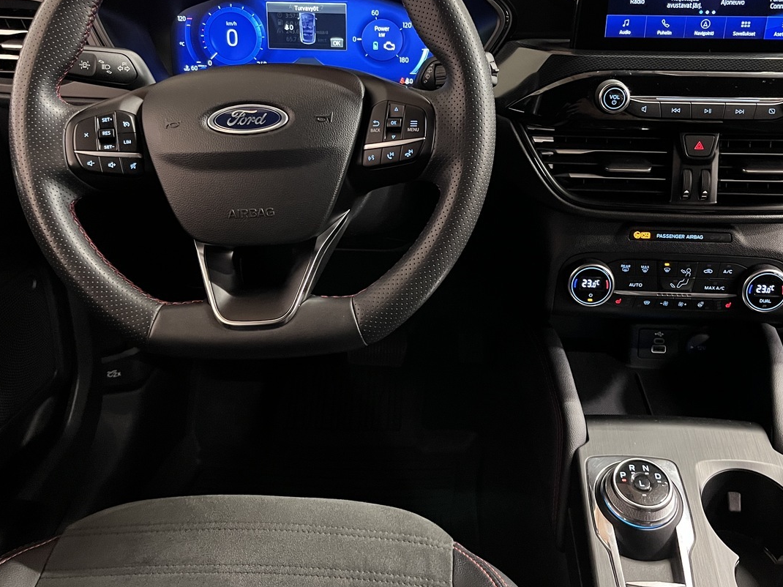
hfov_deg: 52.6
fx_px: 792
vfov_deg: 40.2
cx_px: 413
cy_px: 198
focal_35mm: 35
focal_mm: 5.1
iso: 640
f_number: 1.6
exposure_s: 1/28
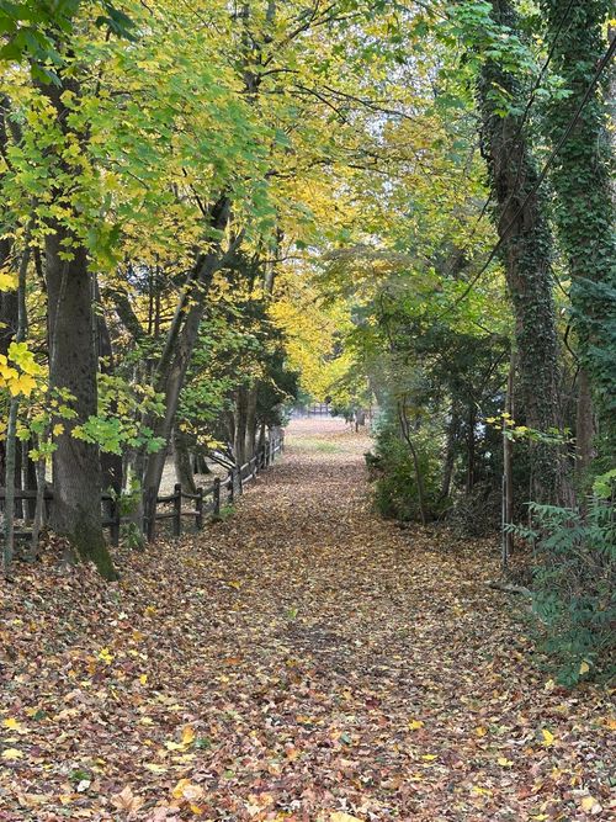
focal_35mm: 48
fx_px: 1139
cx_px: 308
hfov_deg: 30.3
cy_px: 411
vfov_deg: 39.7
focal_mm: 6.86
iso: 64
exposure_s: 1/121
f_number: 1.78
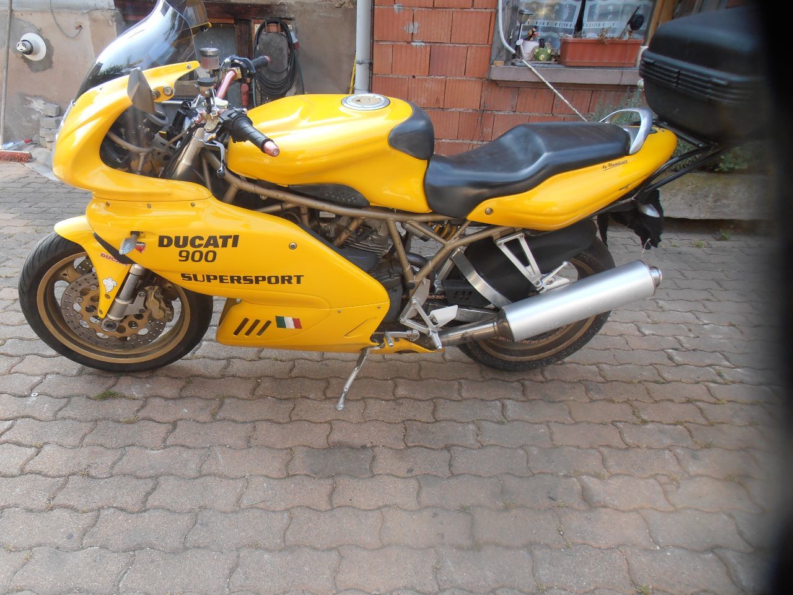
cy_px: 298
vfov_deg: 56.8
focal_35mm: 24
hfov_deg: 71.6
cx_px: 396
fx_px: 550
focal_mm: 4.2
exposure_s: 1/125
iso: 80
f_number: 3
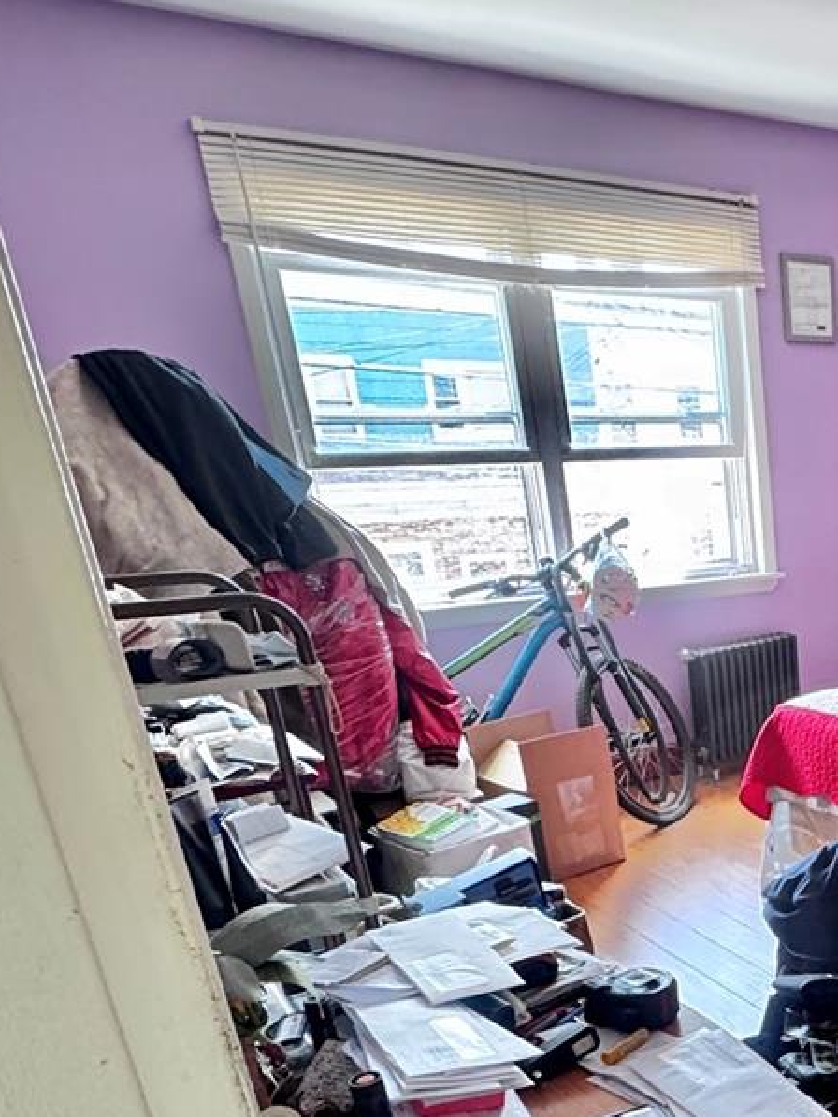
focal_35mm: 36
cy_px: 896
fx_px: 1162
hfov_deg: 33.0
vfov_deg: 48.4
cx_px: 990
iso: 320
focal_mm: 2.22
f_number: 2.2
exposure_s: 1/60
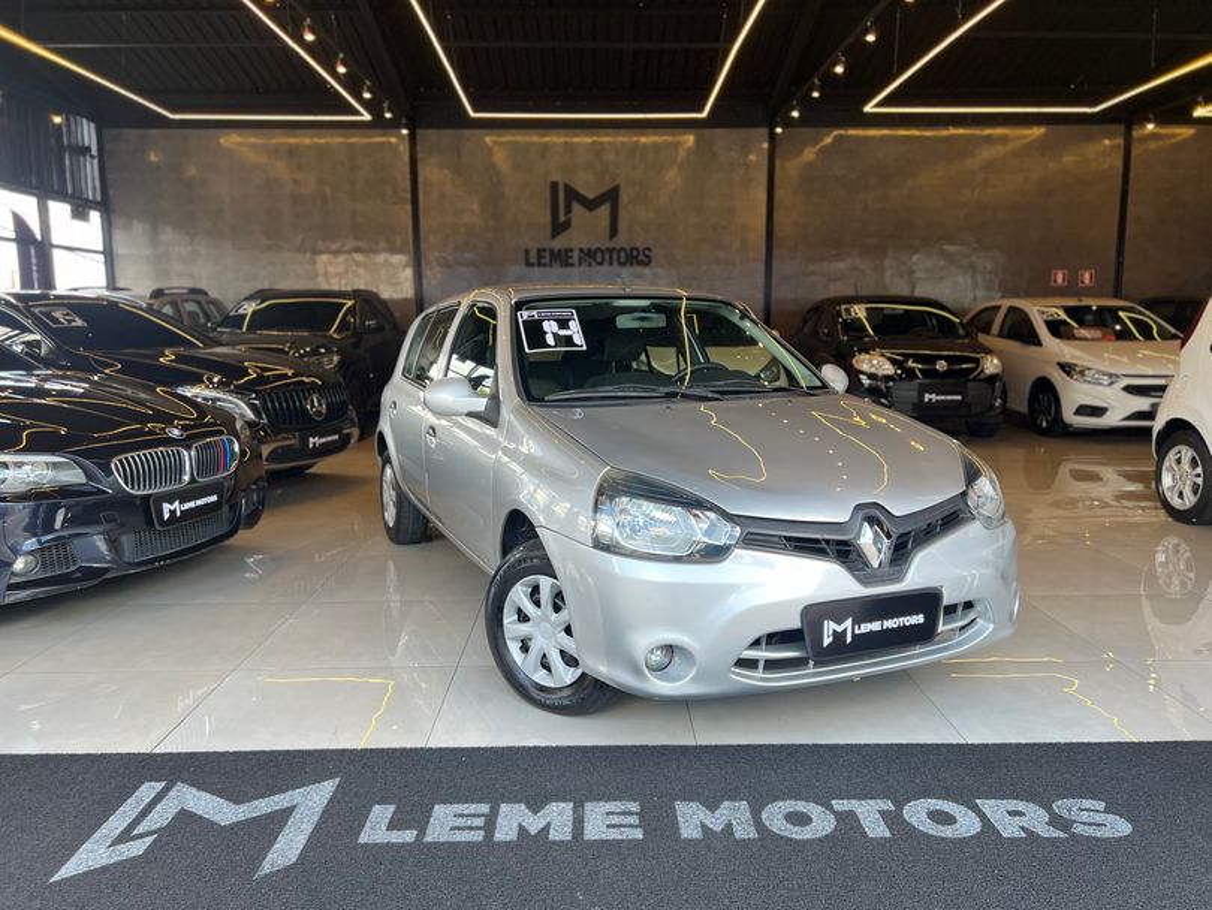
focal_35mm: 26
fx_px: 911
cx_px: 606
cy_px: 455
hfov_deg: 67.3
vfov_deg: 53.1
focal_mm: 5.7
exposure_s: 1/148
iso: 32
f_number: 1.5
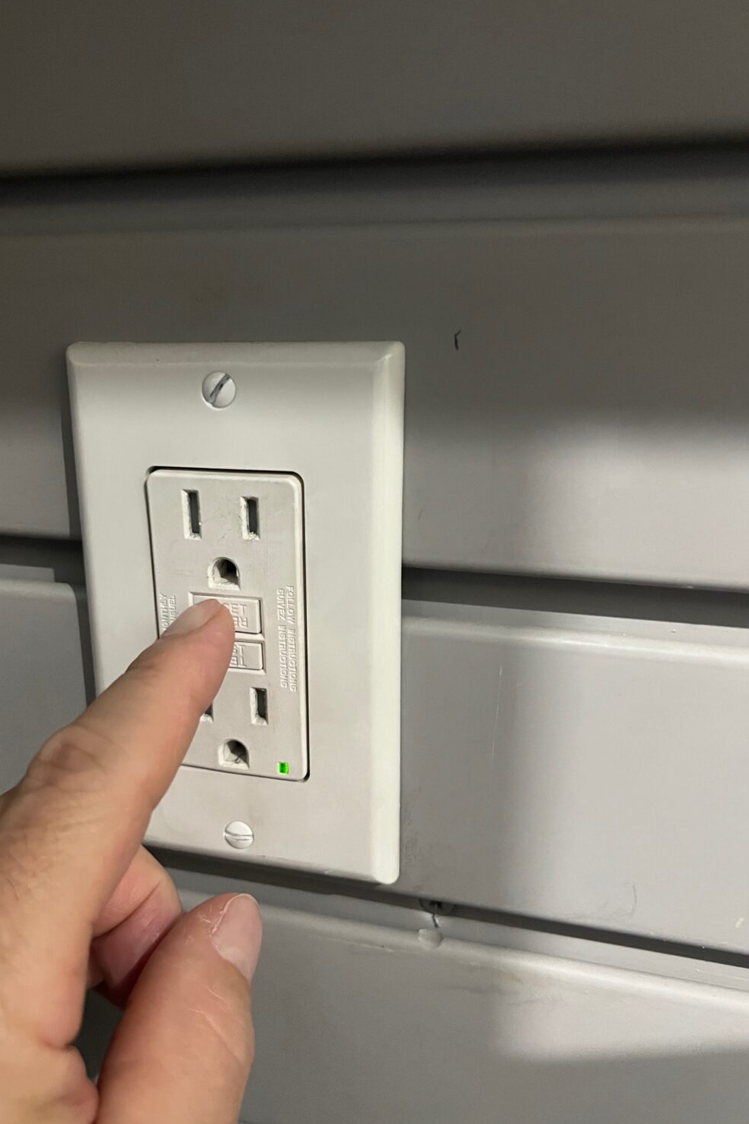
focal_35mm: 28
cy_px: 577
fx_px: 874
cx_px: 317
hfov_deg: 46.3
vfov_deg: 65.5
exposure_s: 1/40
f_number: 1.5
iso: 640
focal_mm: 5.7
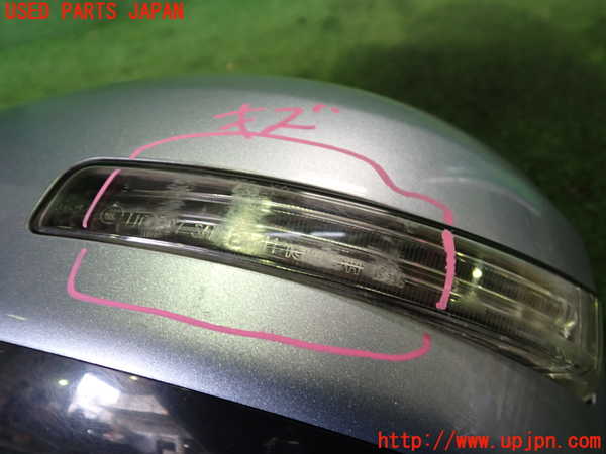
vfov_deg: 46.8
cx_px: 303
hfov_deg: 60.0
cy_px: 227
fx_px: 525
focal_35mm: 30
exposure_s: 1/30
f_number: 2.3
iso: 200
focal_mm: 5.4
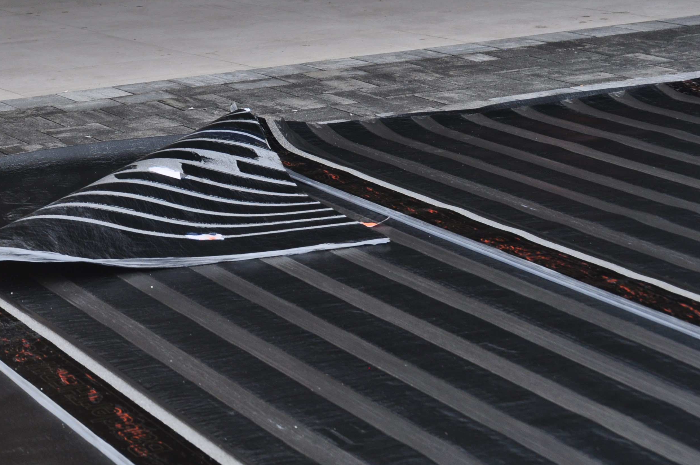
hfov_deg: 29.3
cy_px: 227
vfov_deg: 19.7
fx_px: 1340
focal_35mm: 69
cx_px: 341
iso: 320
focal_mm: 44
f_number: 8
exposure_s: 1/60
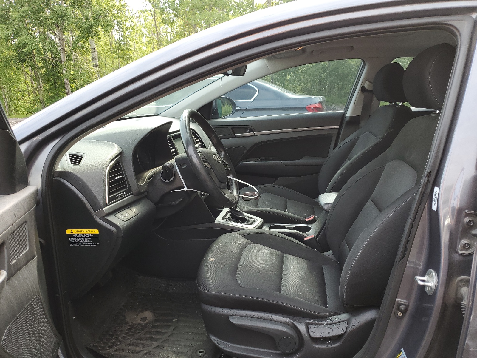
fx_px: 358
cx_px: 238
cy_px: 179
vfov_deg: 53.1
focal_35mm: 26
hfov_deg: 67.3
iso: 50
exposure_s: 1/217
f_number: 1.5
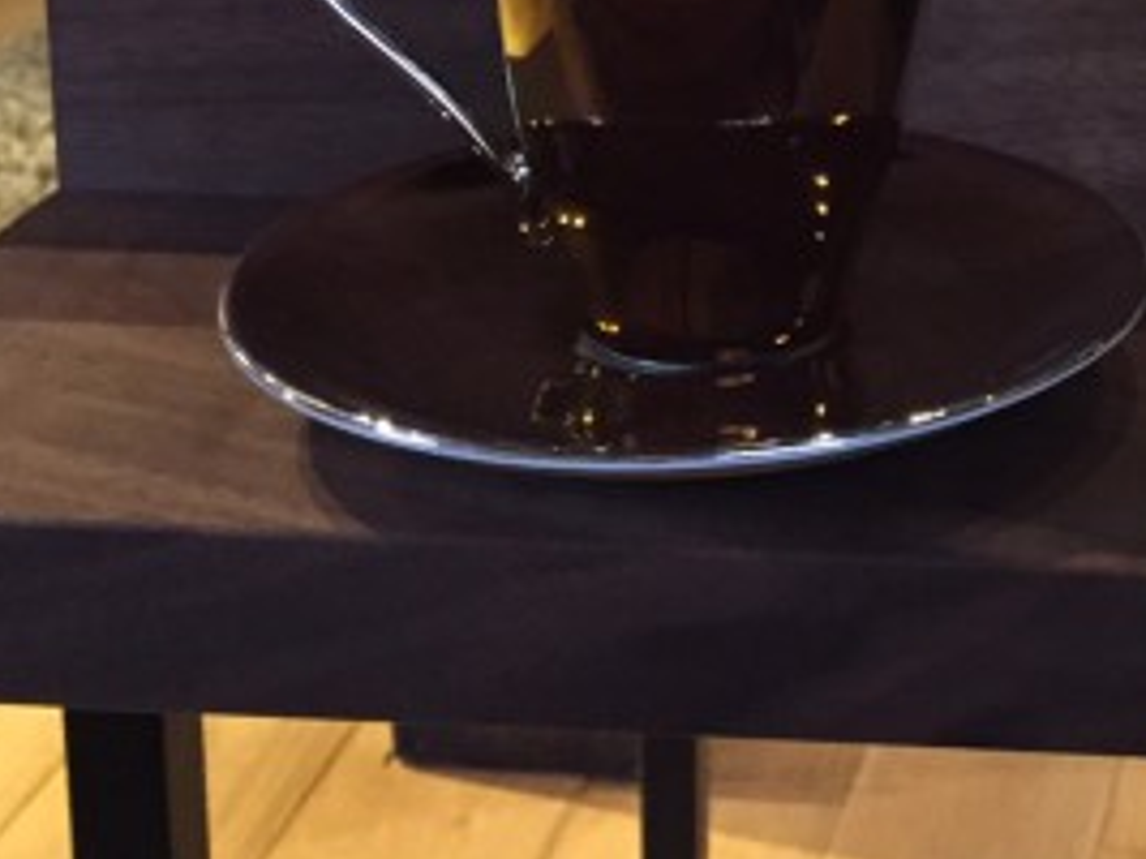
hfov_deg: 20.8
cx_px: 1412
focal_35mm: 87
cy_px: -69
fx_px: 2879
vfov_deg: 16.5
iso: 250
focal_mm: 4.15
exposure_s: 1/15
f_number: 2.2
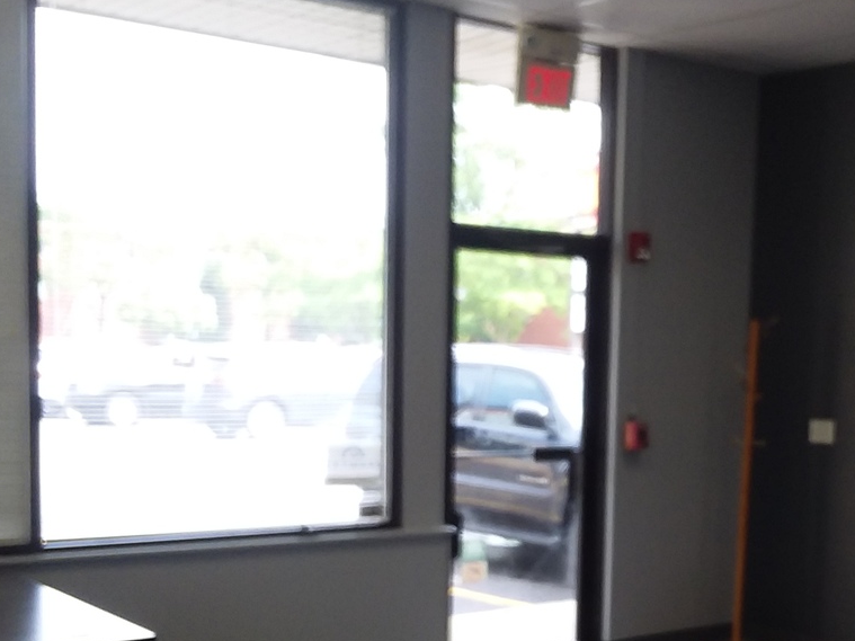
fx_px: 1358
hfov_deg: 34.1
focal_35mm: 55
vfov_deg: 26.2
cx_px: 654
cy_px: 489
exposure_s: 1/120
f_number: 1.9
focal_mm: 2.47
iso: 64
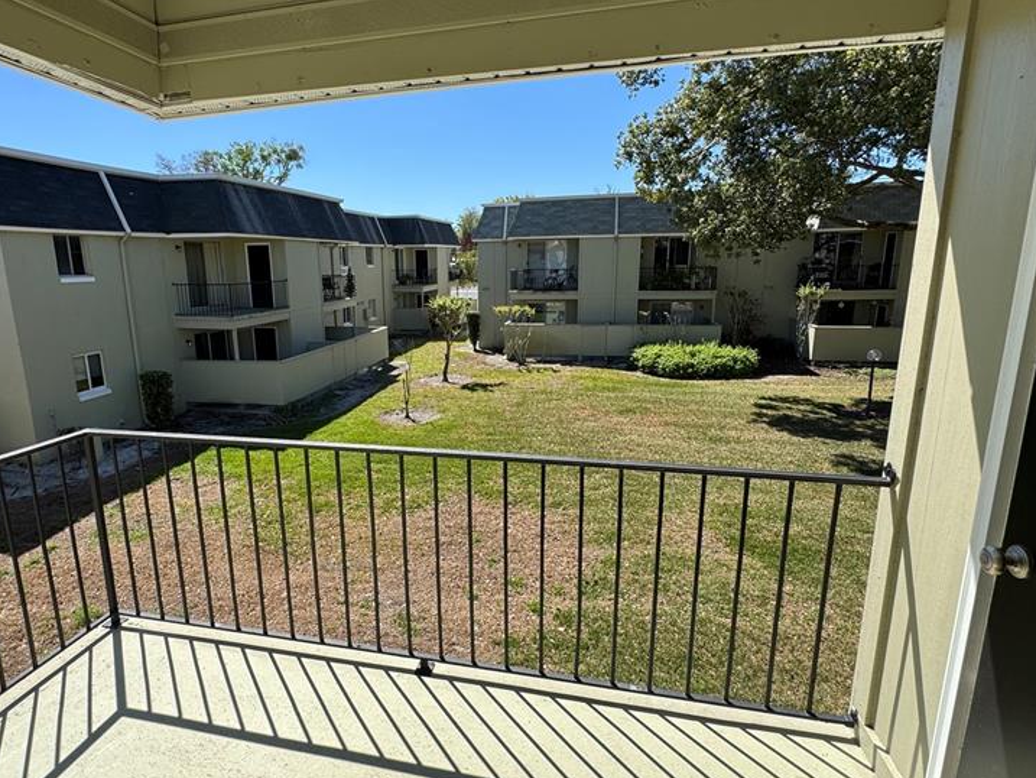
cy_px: 392
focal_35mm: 20
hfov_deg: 81.3
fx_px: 599
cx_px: 449
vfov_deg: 66.0
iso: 50
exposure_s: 1/1110
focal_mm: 2.22
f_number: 2.2
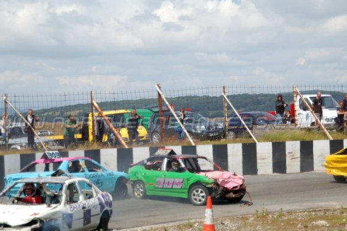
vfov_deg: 17.7
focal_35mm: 77
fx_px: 742
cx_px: 172
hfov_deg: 26.3
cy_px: 125
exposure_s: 1/1000
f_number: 5
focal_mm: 46
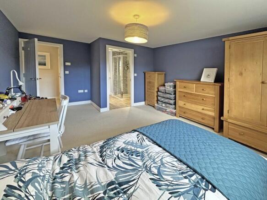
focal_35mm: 14
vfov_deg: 85.7
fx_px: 108
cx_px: 134
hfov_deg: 102.1
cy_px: 100
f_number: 2.2
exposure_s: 1/50
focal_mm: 2.22
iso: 200
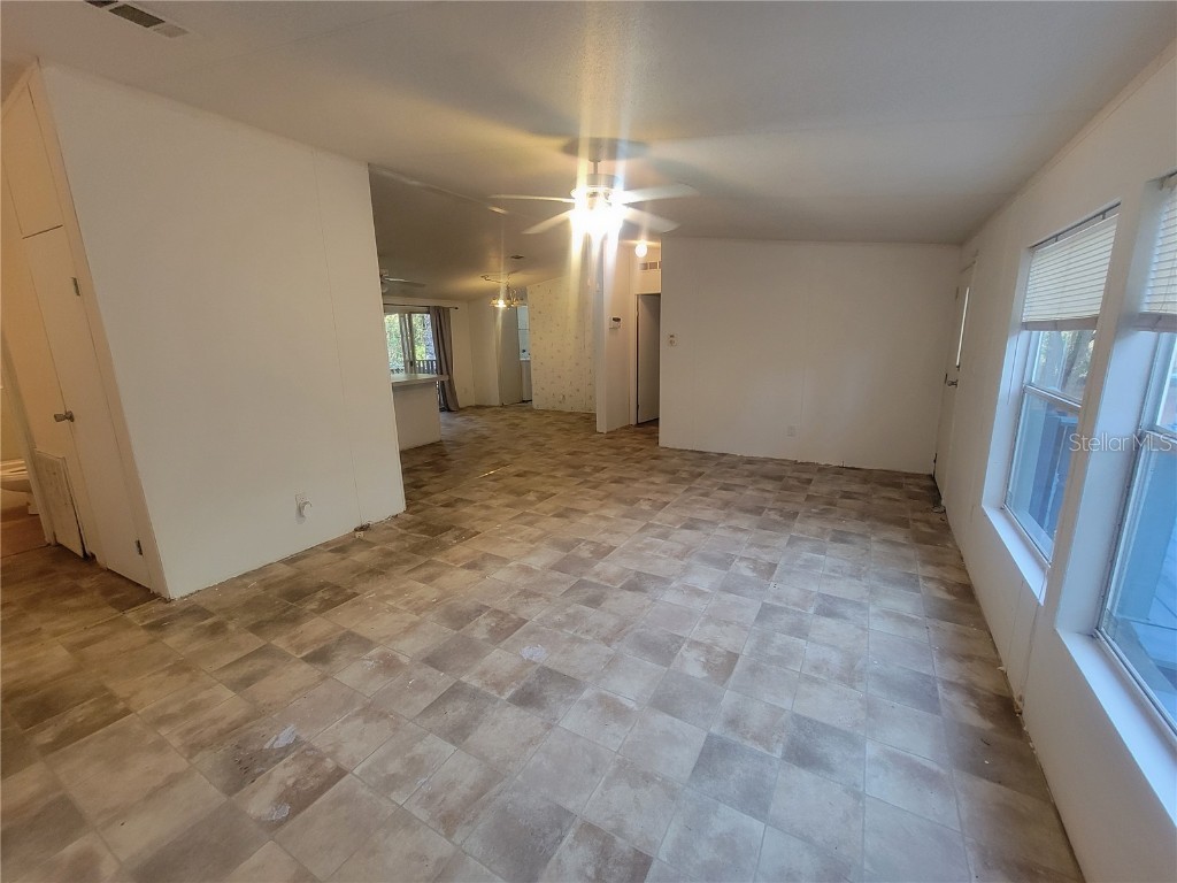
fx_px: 442
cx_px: 588
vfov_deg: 89.9
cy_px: 442
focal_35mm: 13
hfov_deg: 106.2
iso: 250
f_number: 2.2
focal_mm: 2.2
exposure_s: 1/60
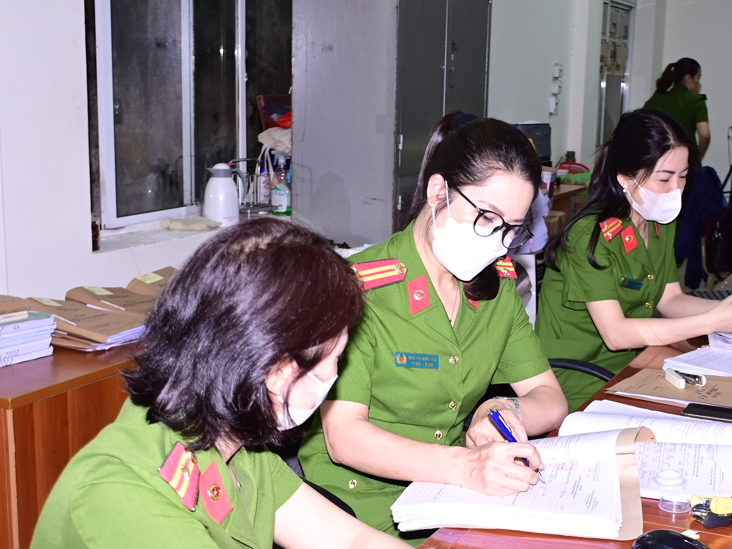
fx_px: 1121
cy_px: 346
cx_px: 476
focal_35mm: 53
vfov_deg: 27.4
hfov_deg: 35.9
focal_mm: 24
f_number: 3.8
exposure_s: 1/200
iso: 500
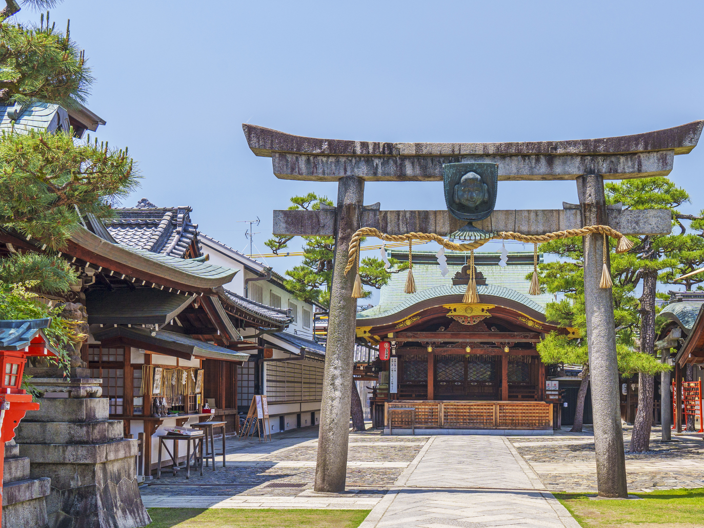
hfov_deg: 44.0
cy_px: 267
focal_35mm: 42
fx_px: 854
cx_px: 484
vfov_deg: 34.4
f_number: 8
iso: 100
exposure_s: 1/125
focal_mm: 30
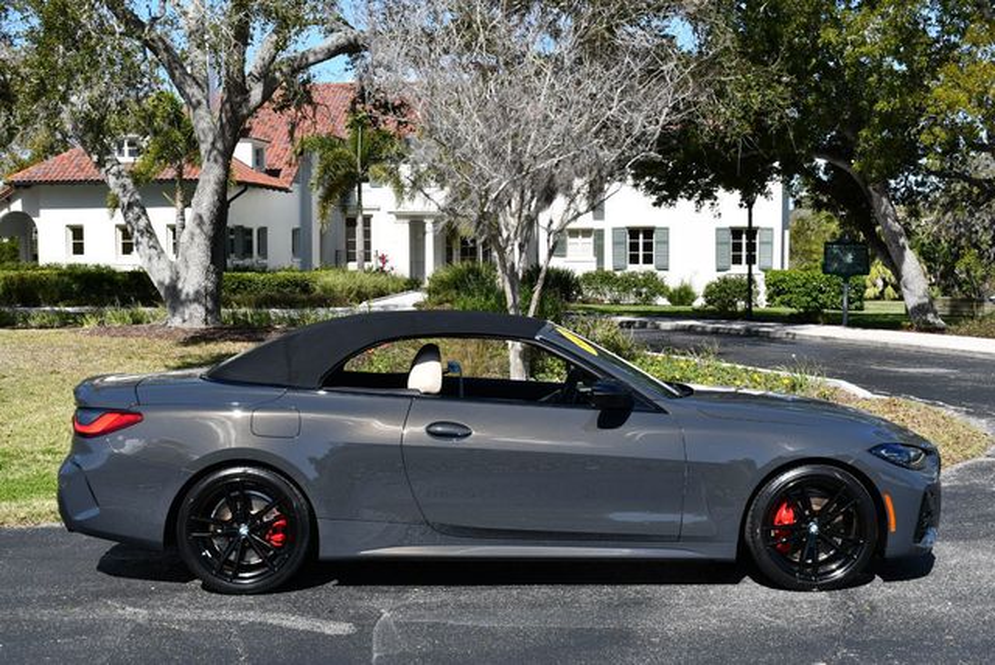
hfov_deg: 38.2
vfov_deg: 26.0
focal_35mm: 52
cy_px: 332
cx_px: 498
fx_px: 1438
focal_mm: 26
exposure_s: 1/250
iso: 100
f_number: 8
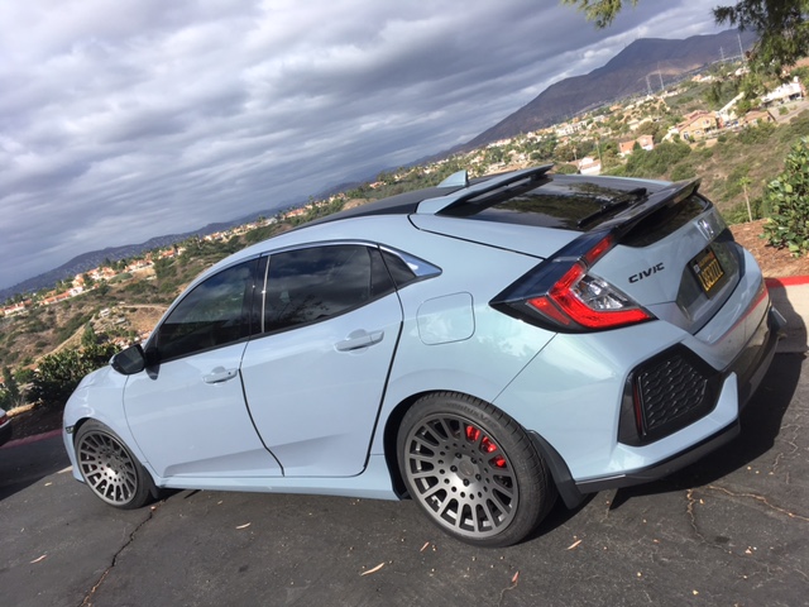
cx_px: 404
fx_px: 678
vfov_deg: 48.2
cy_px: 304
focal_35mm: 29
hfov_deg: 61.7
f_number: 2.2
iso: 25
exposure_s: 1/1261
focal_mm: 4.15
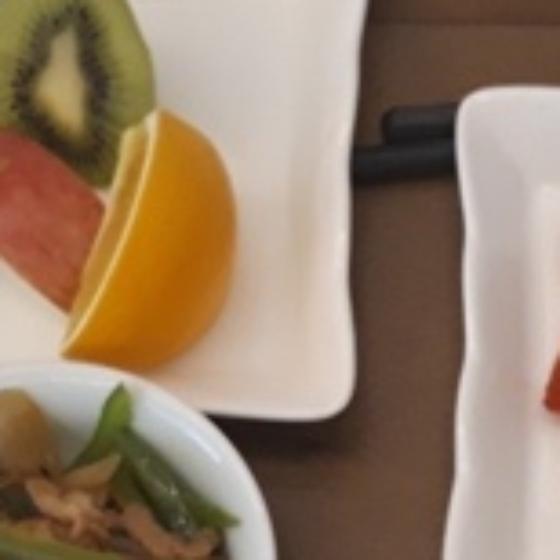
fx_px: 1812
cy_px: 647
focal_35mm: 99
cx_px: 451
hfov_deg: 17.4
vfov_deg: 16.9
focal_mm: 3.71
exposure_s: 1/40
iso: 125
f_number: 1.7
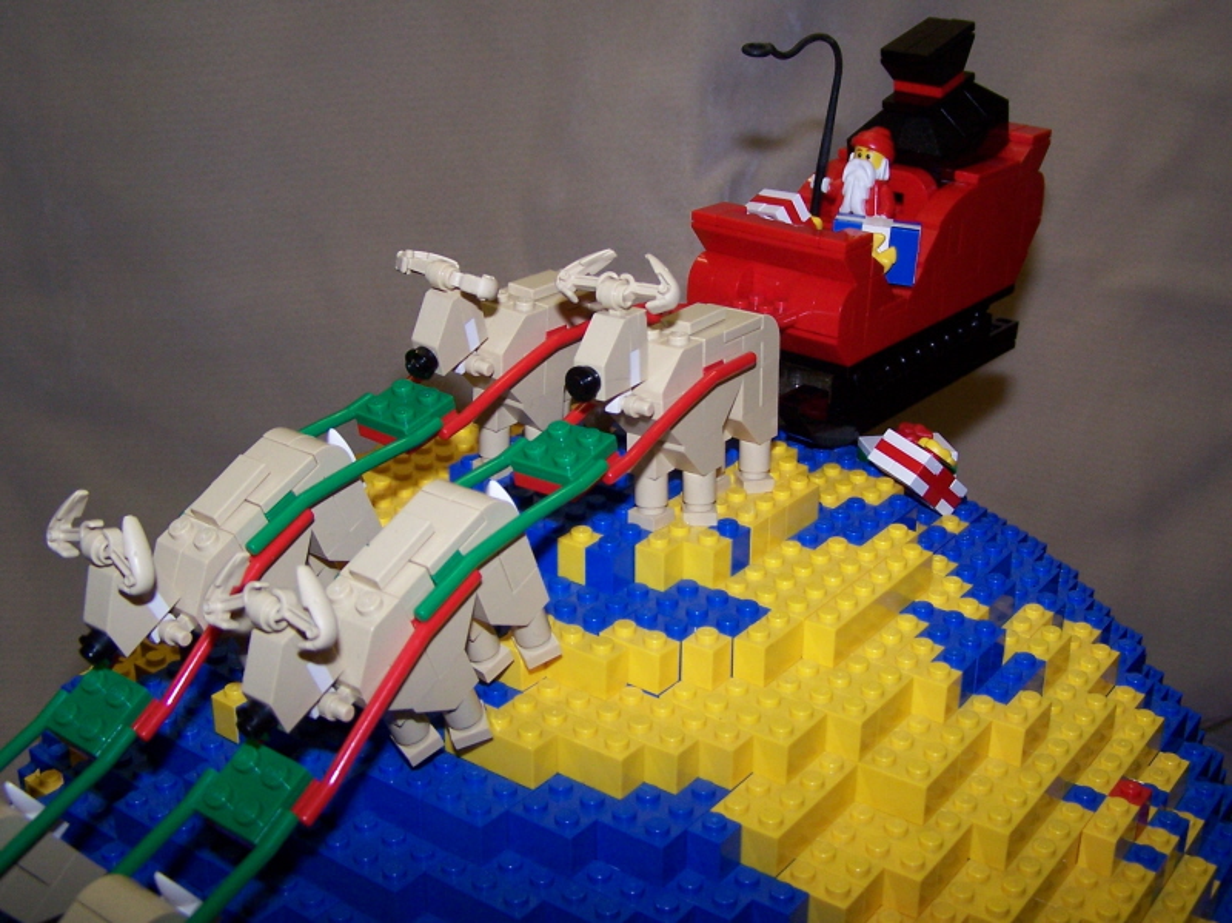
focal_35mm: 38
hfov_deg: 49.0
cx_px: 616
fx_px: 1352
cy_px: 462
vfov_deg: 37.7
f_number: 2.8
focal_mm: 6.3
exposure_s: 1/60
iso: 140
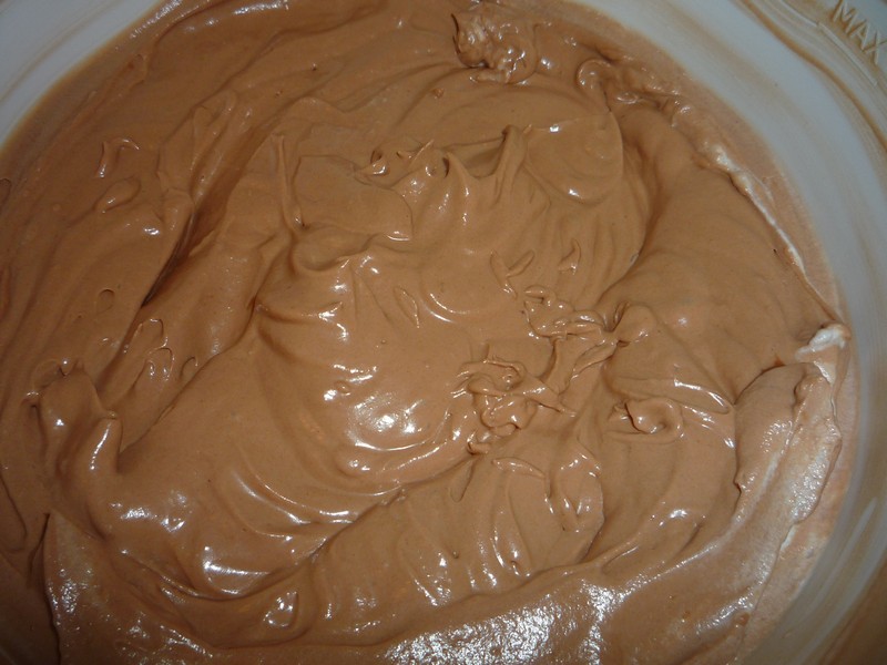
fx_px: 769
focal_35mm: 30
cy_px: 332
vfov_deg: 46.8
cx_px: 444
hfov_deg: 60.0
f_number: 4
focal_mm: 5.2
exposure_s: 1/30
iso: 100
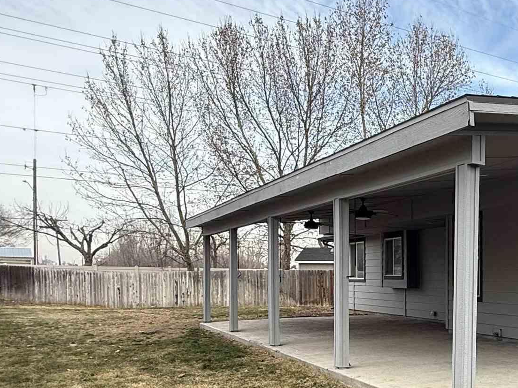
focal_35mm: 39
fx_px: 584
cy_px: 309
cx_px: 516
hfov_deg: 41.7
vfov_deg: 35.6
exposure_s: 1/403
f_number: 2.2
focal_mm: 2.22
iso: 50
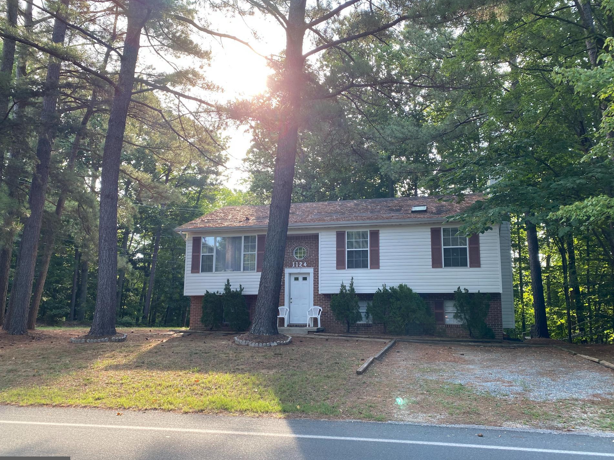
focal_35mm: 28
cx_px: 320
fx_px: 497
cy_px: 235
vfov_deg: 49.7
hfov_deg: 63.4
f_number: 1.8
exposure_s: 1/166
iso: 32
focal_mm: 4.25
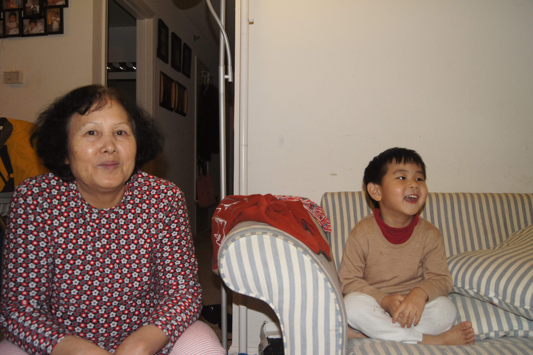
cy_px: 178
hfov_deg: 57.3
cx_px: 266
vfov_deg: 39.9
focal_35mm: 33
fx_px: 488
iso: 800
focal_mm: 22
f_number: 4.5
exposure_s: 1/60
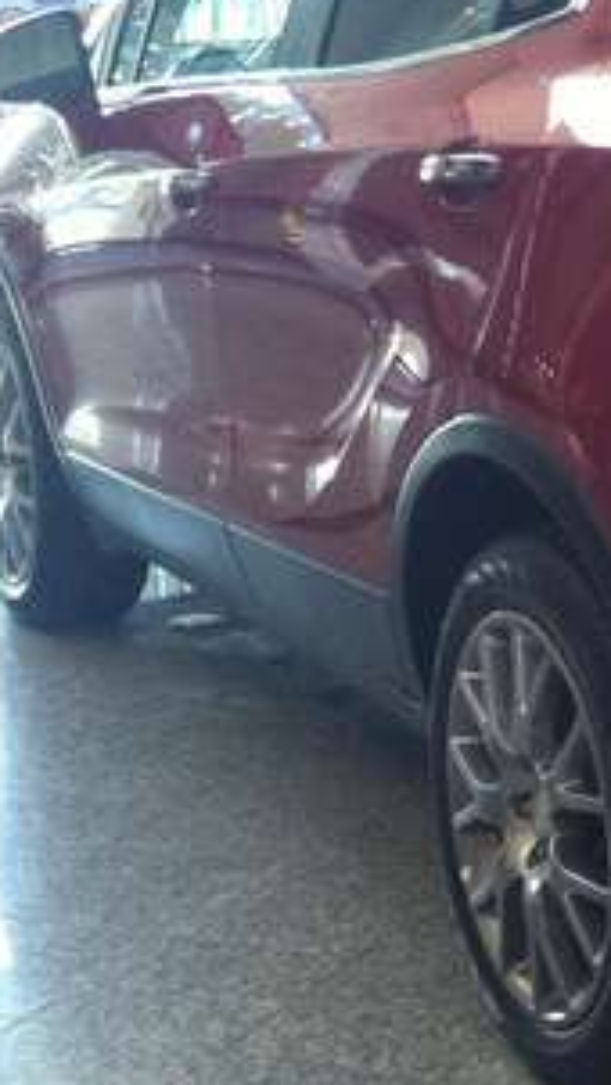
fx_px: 2907
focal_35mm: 101
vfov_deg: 21.1
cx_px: 938
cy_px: 359
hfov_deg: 11.5
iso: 160
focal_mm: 3.85
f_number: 2.8
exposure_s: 1/15
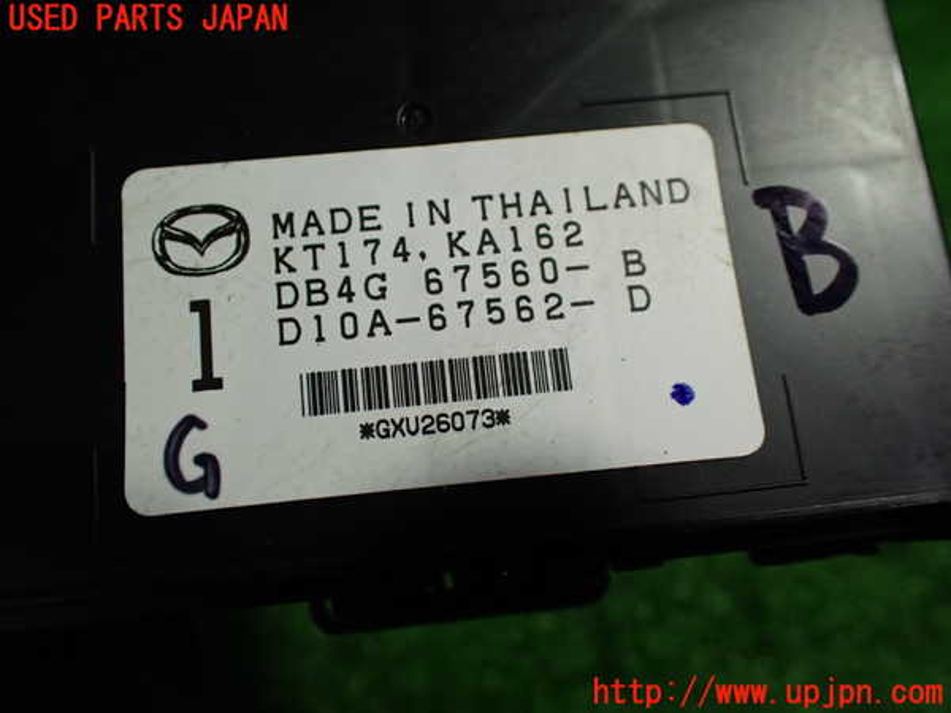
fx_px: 824
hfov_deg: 60.0
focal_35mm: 30
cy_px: 356
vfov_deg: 46.8
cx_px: 476
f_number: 2.3
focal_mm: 5.4
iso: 250
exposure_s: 1/125
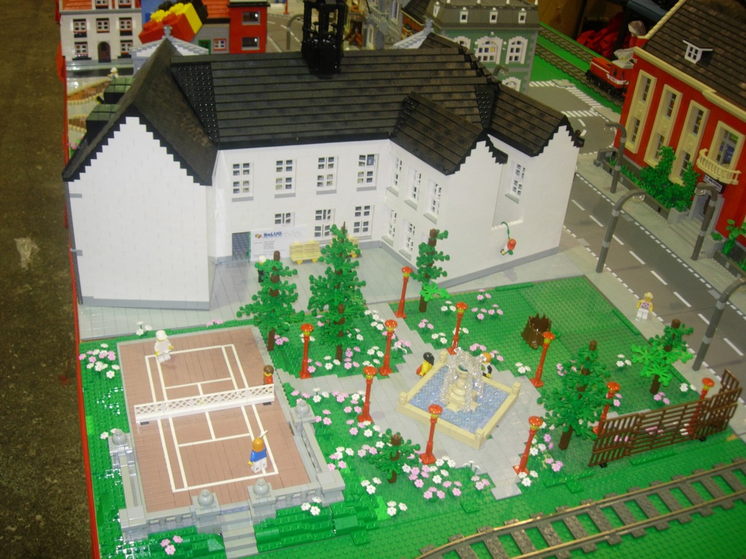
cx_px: 373
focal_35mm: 38
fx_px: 819
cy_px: 280
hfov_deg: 49.0
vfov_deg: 37.7
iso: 79
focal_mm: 7.8
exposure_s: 1/11.9
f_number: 2.8
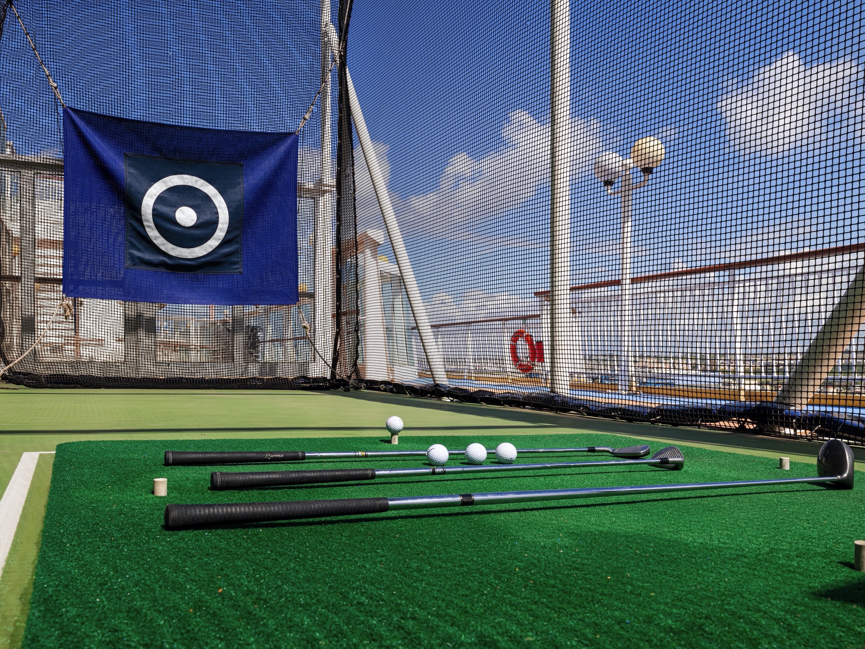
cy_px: 324
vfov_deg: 49.7
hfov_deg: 63.4
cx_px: 432
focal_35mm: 28
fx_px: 700
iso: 200
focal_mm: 35
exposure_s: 1/200
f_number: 18
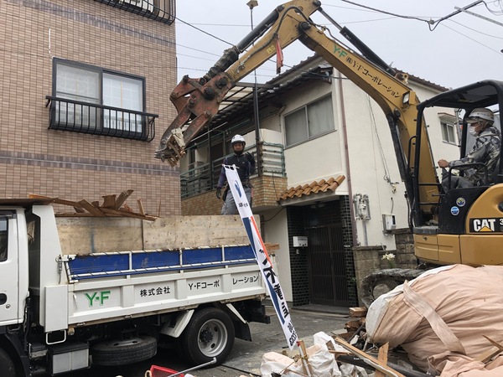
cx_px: 252
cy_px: 188
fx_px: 407
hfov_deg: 63.4
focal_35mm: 28
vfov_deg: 49.7
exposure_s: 1/333
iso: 20
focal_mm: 3.99
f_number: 1.8
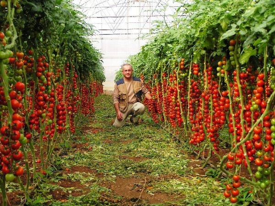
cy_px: 103
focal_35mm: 56
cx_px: 138
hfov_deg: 34.3
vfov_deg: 26.1
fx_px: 445
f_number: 3.2
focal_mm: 9.4
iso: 50
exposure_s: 1/200
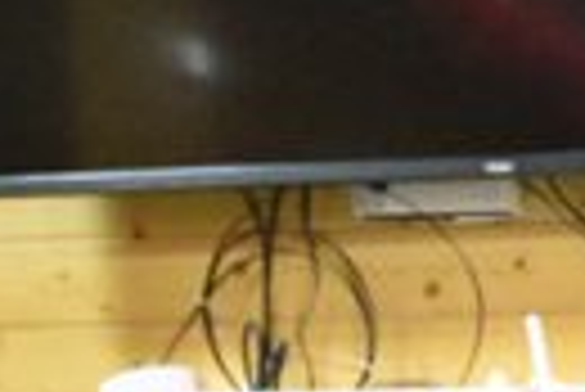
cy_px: 1232
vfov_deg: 7.2
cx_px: 1332
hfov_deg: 10.8
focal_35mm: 166
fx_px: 2700
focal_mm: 24
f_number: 2.8
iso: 12800
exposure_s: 1/200
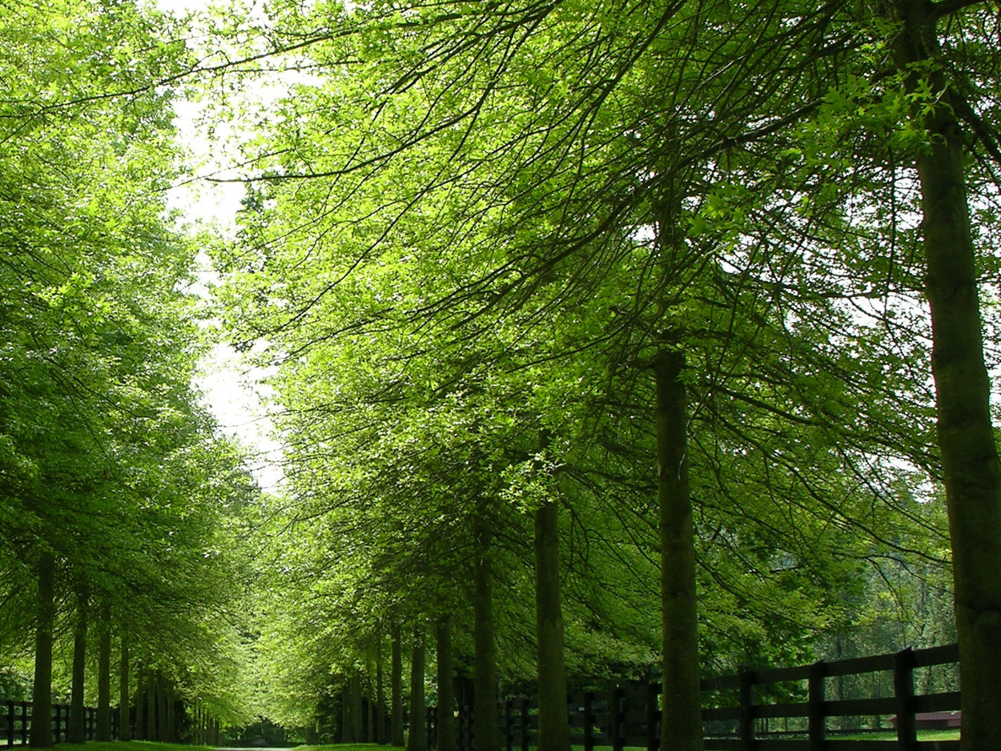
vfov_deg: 21.0
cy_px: 401
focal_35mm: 70
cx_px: 179
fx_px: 2025
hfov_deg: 27.1
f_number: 7.1
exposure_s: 1/69.5
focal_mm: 8.9
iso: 50
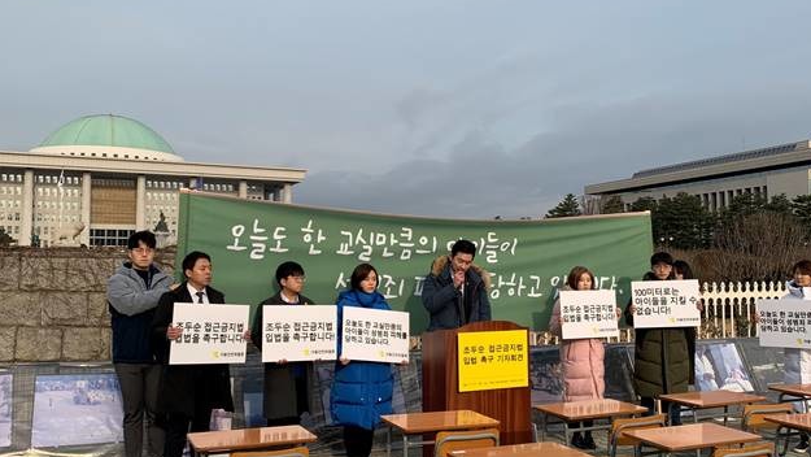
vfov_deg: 40.0
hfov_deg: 66.0
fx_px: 624
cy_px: 277
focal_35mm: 29
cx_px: 413
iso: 25
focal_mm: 4.25
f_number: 1.8
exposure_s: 1/1916
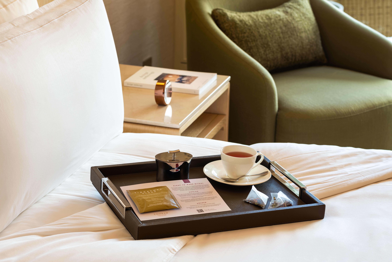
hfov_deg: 23.9
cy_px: 131
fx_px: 925
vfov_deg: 16.1
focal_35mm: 85
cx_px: 196
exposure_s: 1/10
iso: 200
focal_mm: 85
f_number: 8
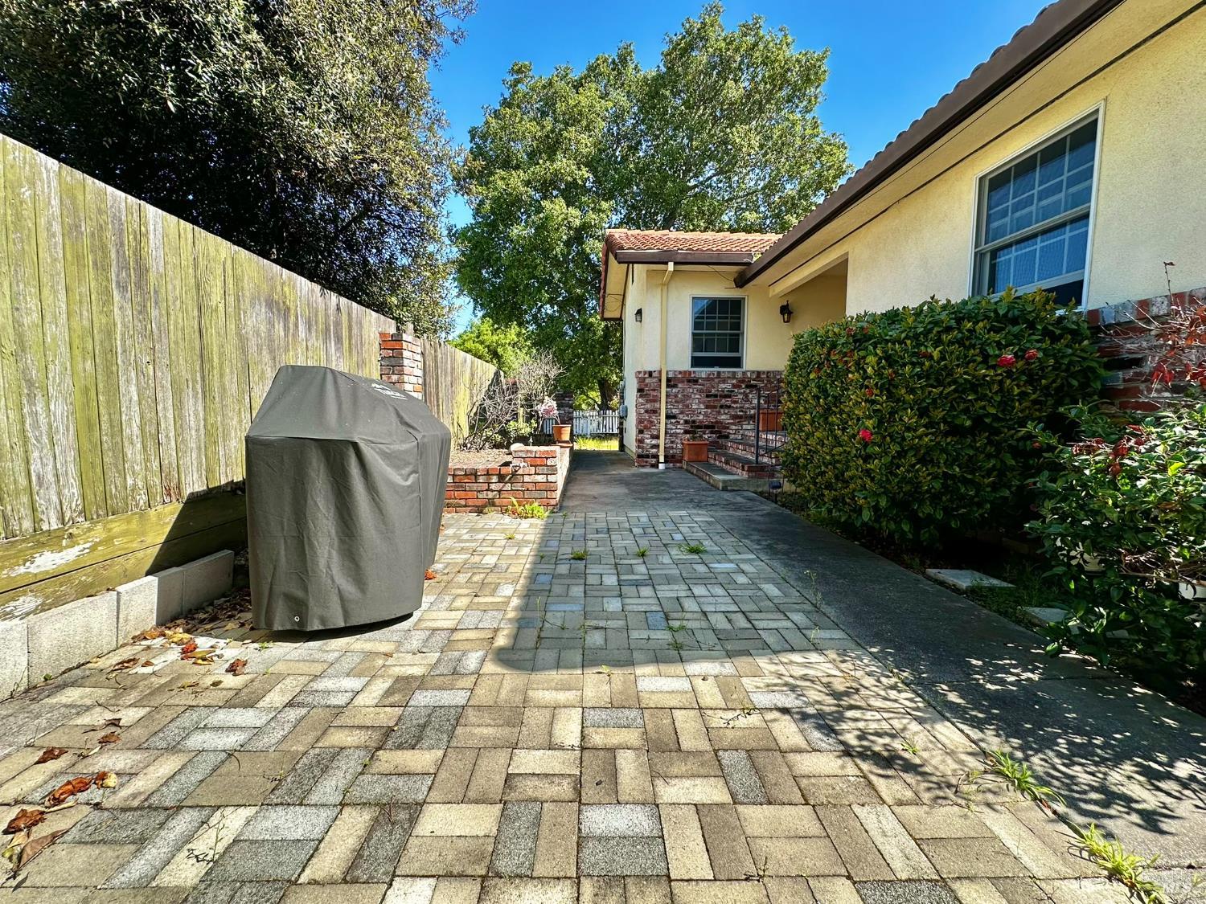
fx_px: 488
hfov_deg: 102.1
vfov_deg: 85.7
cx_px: 603
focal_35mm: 14
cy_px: 452
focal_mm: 2.22
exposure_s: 1/443
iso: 40
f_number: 2.2
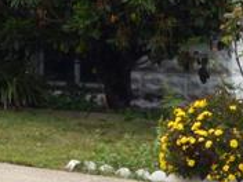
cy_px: -214
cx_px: -30
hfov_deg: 7.1
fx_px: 1959
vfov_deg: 5.2
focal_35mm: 279
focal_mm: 8.24
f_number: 3.8
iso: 100
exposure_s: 1/320
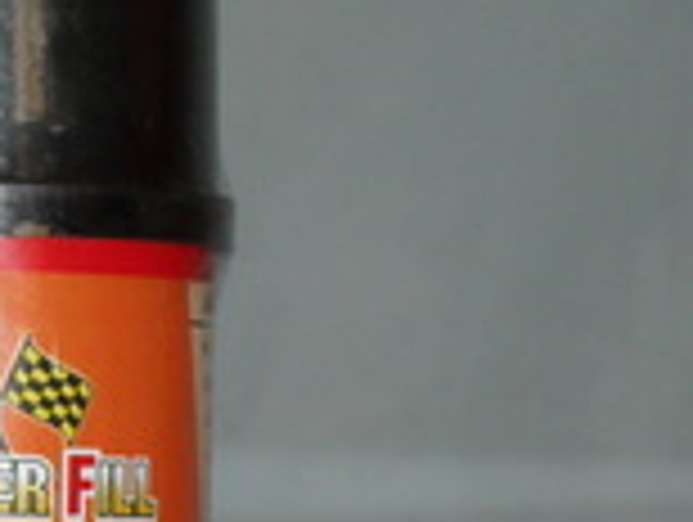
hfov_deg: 9.2
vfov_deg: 6.9
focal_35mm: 214
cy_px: 623
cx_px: -50
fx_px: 4291
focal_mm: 11.7
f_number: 4.6
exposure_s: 1/60
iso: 200
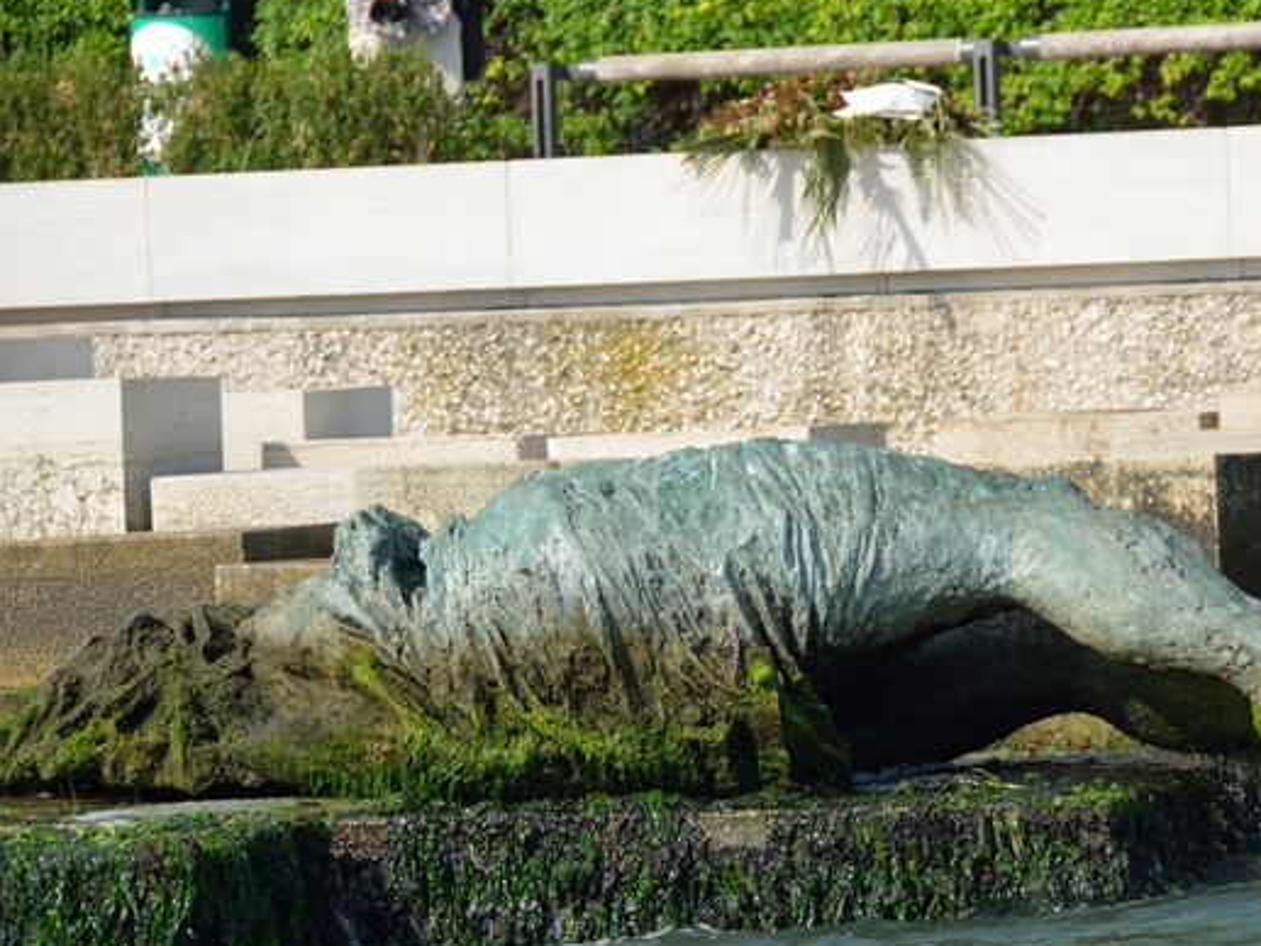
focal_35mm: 218
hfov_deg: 9.1
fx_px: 7943
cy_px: 528
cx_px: 773
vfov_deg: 6.8
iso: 100
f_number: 5.3
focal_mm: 112
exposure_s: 1/320
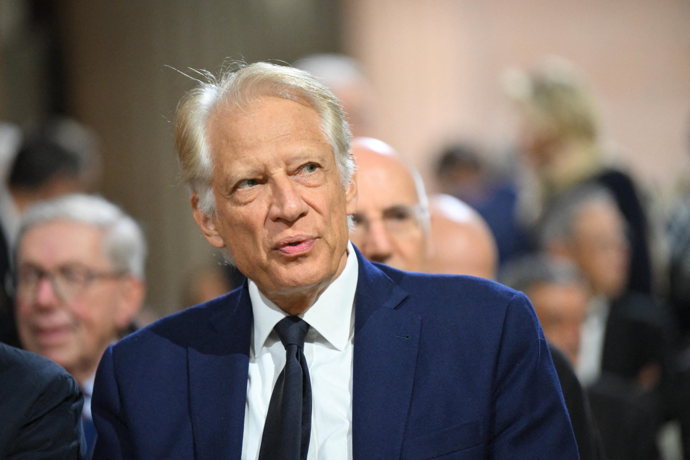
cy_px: 230
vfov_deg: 6.9
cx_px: 345
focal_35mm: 200
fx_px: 3834
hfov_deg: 10.3
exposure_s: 1/160
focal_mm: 200
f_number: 2.8
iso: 4000
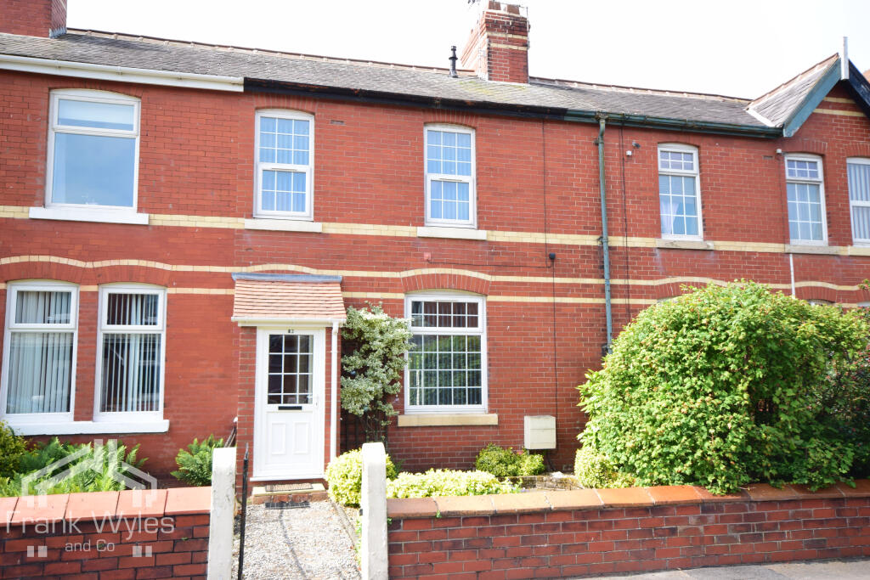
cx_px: 435
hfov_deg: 61.9
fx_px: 725
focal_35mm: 30
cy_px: 290
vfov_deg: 43.6
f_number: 10
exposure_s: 1/160
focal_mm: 20
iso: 250
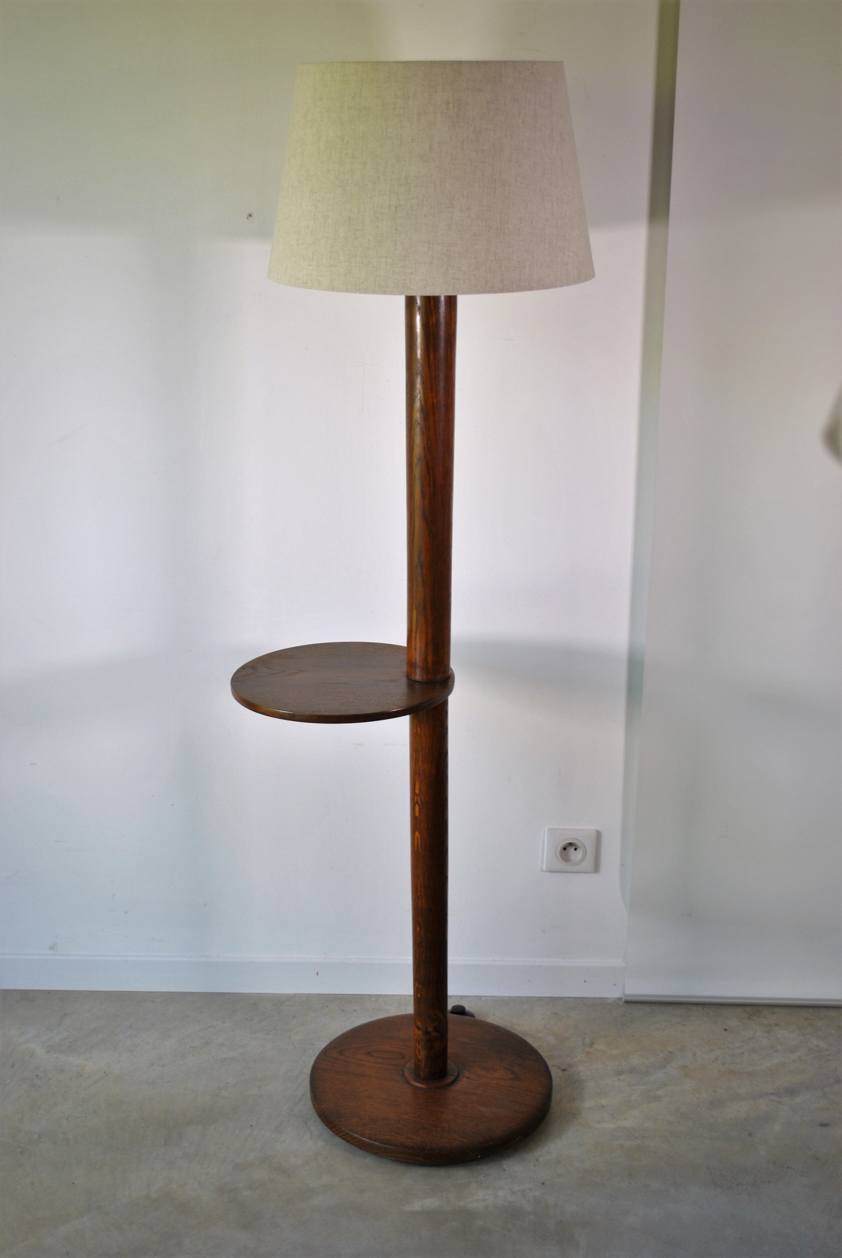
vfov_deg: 43.6
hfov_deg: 29.9
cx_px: 421
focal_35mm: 45
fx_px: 1574
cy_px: 629
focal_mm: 30
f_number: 4.5
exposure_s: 1/80
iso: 200
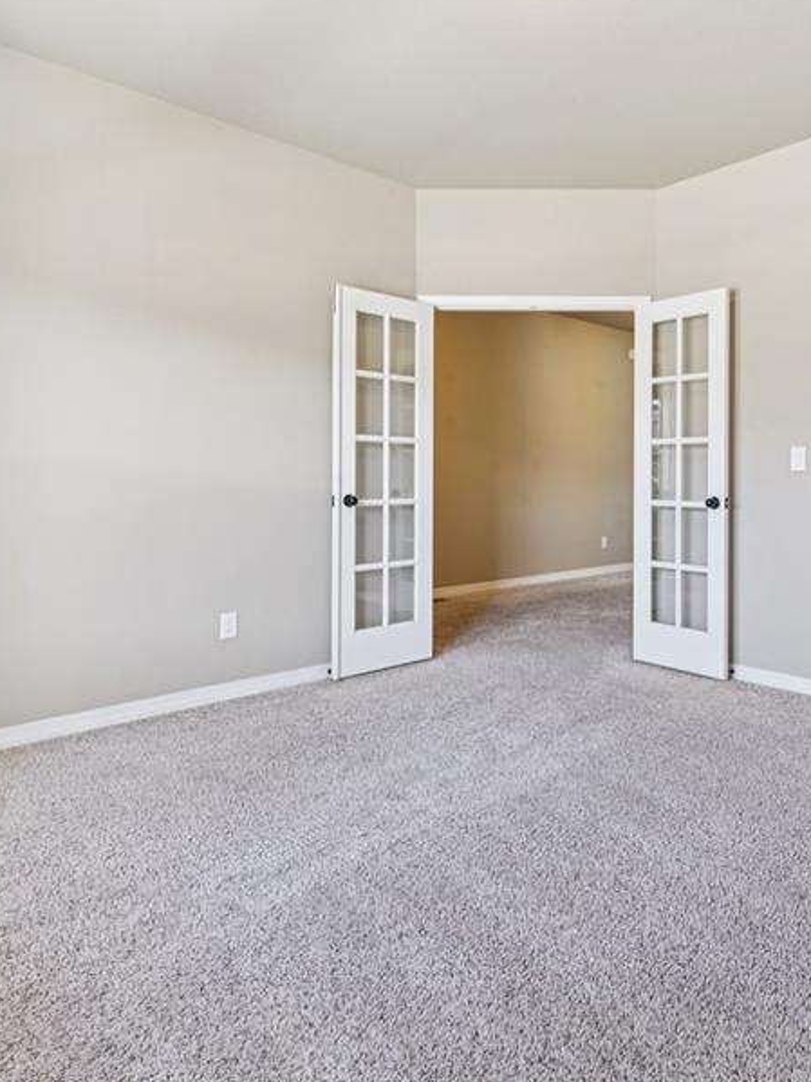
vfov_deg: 73.6
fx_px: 719
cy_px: 473
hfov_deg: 57.2
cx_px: 558
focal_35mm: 23
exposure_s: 1/6
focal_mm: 14
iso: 400
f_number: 11
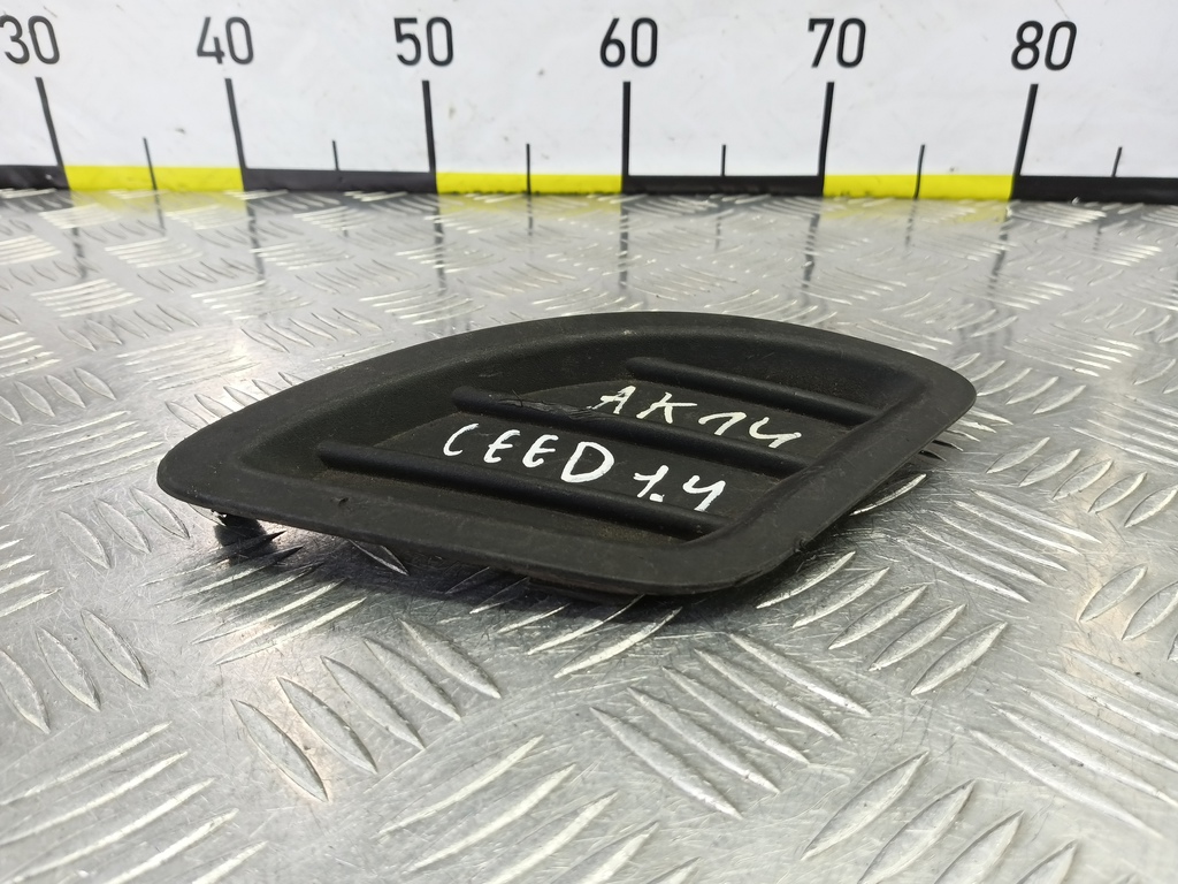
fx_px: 783
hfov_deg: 73.9
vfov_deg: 58.9
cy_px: 442
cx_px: 589
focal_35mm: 23
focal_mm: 4.11
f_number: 1.6
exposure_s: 1/50
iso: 160
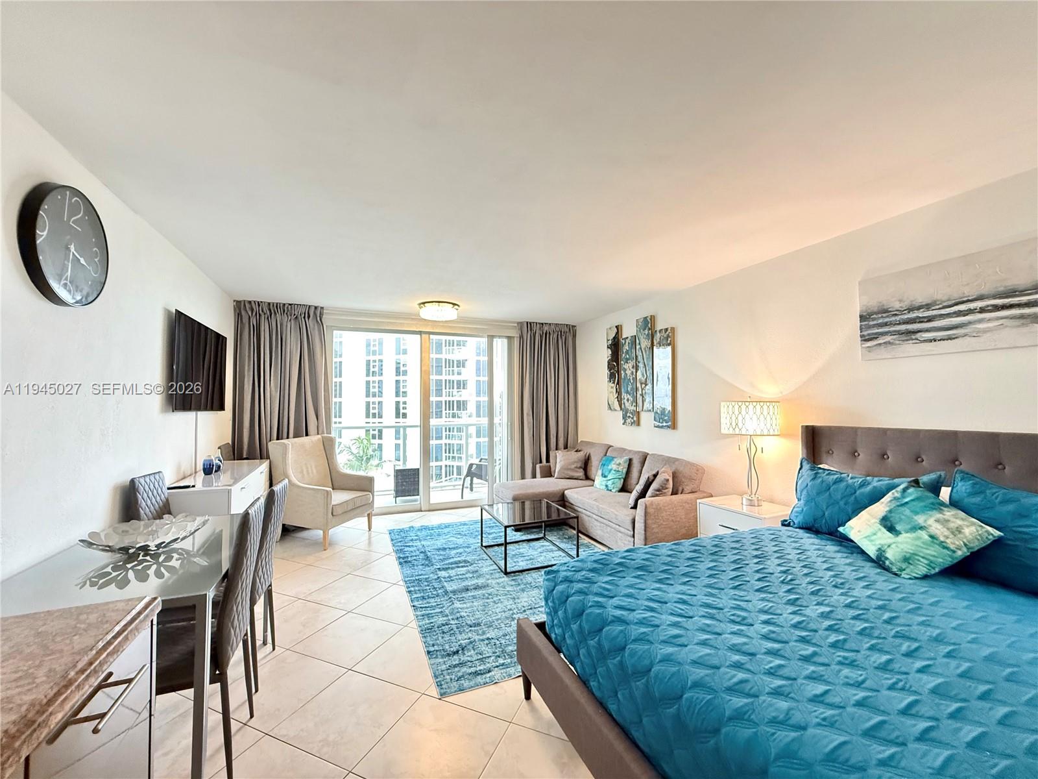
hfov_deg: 102.1
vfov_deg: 85.7
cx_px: 519
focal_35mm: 14
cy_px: 390
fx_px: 420
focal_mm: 2.22
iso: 640
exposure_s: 1/60
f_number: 2.2
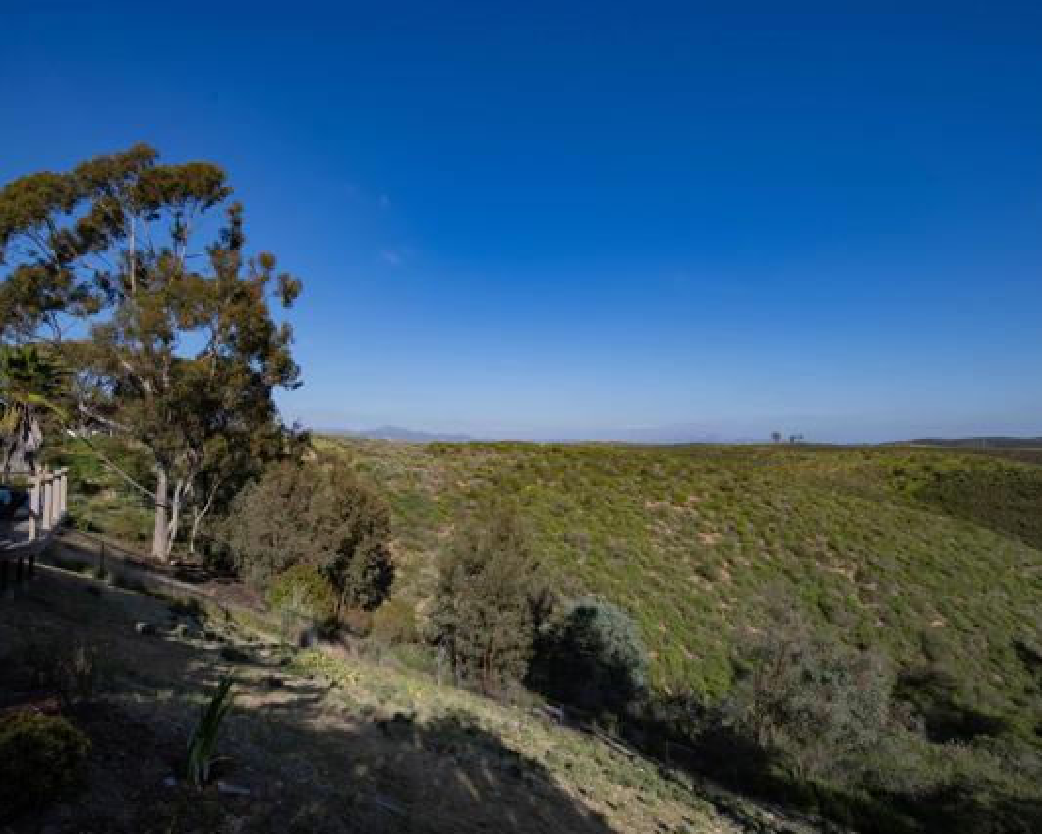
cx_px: 533
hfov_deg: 89.6
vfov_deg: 77.0
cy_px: 418
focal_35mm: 17
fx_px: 524
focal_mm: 15
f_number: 9
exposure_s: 1/250
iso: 160
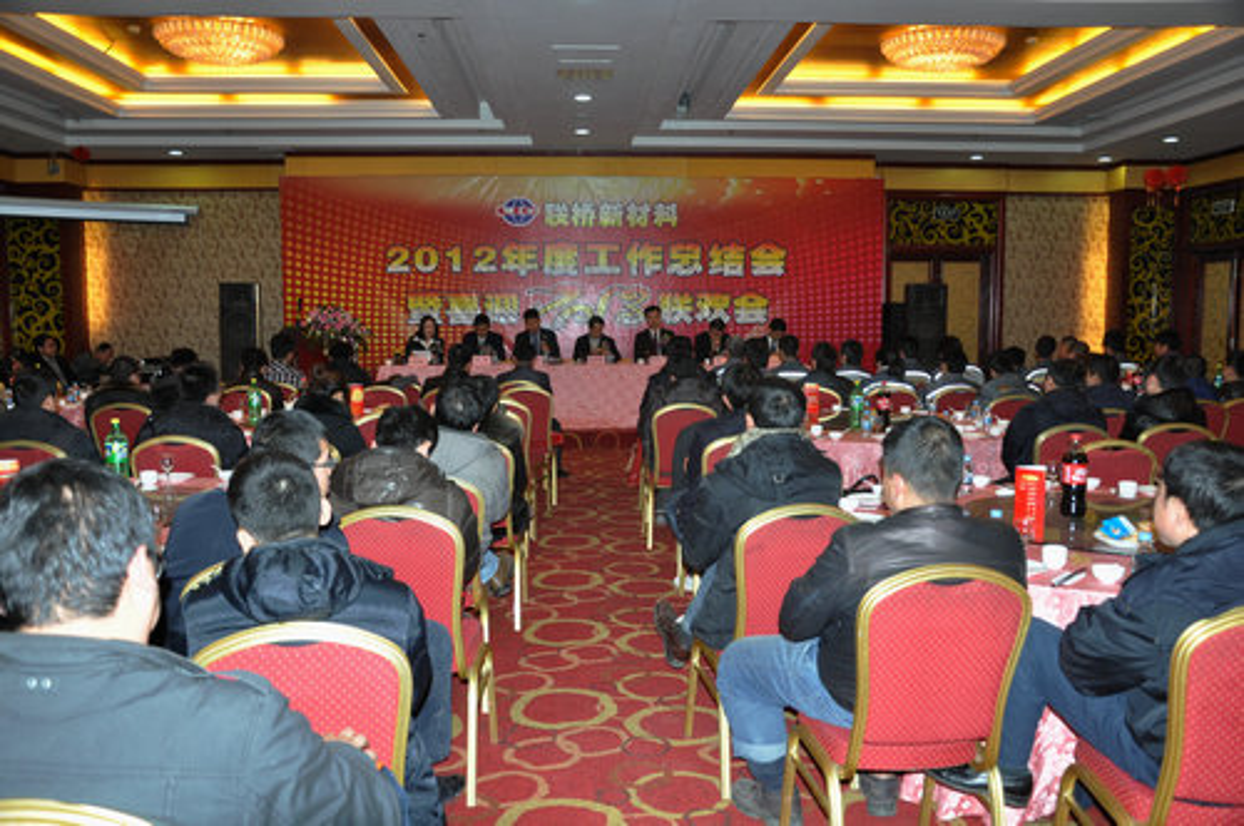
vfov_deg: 41.6
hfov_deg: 59.6
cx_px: 622
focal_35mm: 32
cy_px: 413
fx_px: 1087
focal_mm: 21
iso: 640
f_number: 4.5
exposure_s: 1/80
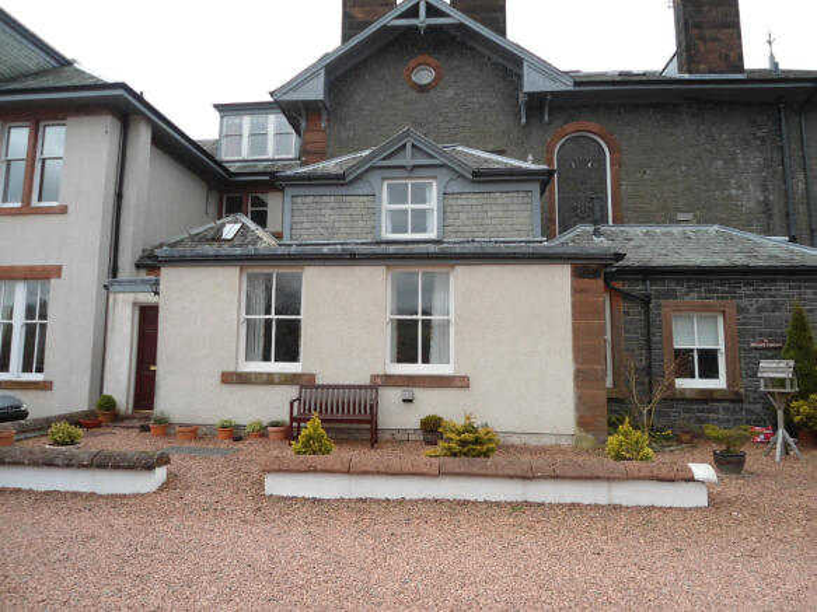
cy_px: 306
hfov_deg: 67.3
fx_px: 614
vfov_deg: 53.0
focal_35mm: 26
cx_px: 408
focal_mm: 4.7
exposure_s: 1/200
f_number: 2.8
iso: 80
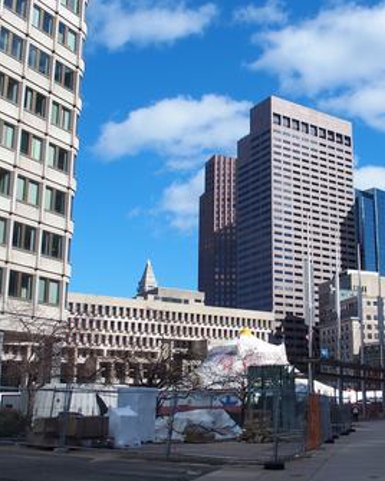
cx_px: 249
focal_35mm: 42
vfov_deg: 43.8
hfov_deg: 35.4
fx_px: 598
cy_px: 240
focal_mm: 6.7
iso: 100
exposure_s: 1/1000
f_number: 3.5
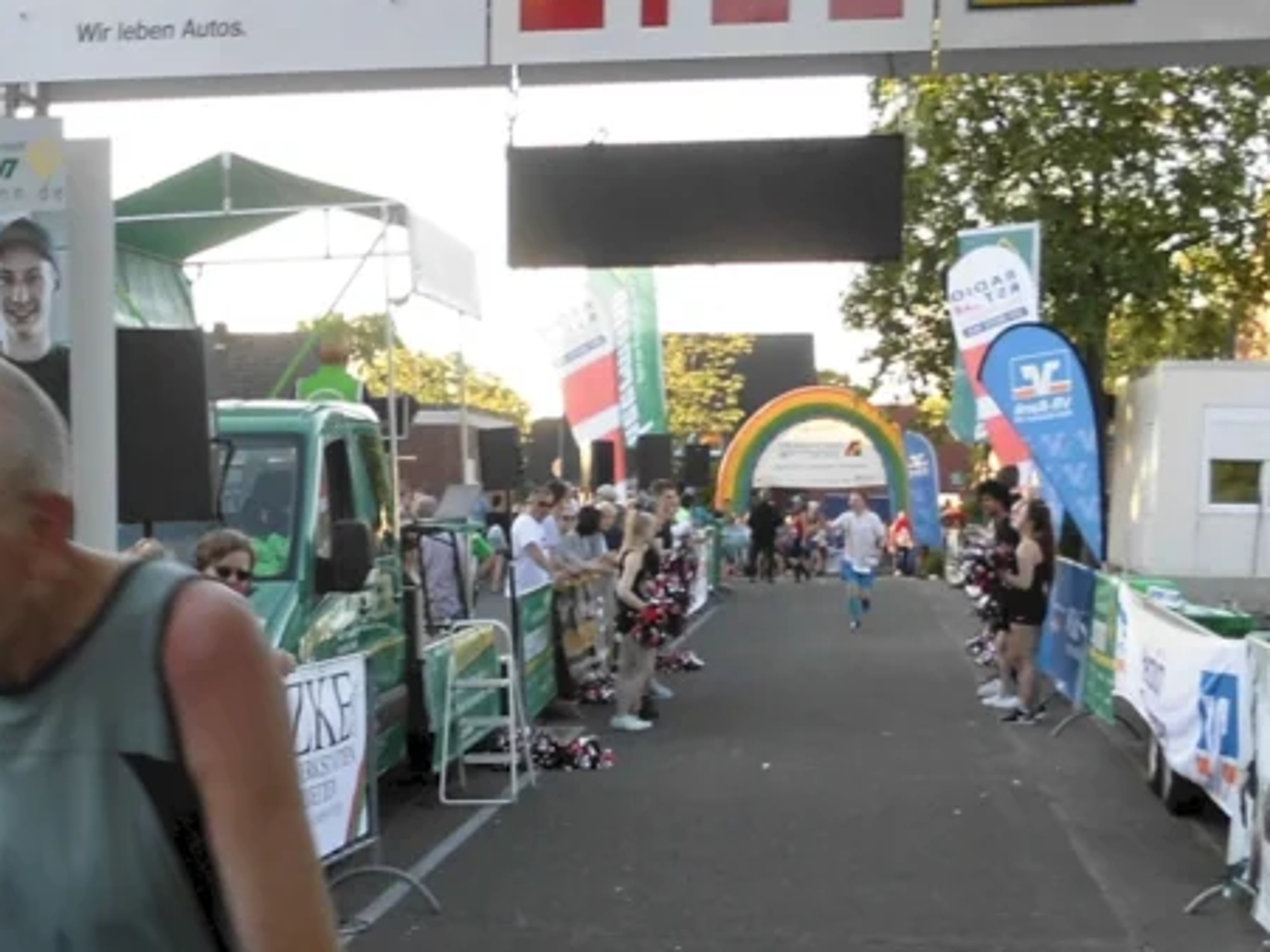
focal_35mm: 59
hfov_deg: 32.3
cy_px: 817
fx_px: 2164
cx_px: 389
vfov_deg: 24.2
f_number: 3.2
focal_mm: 4.6
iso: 64
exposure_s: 1/100
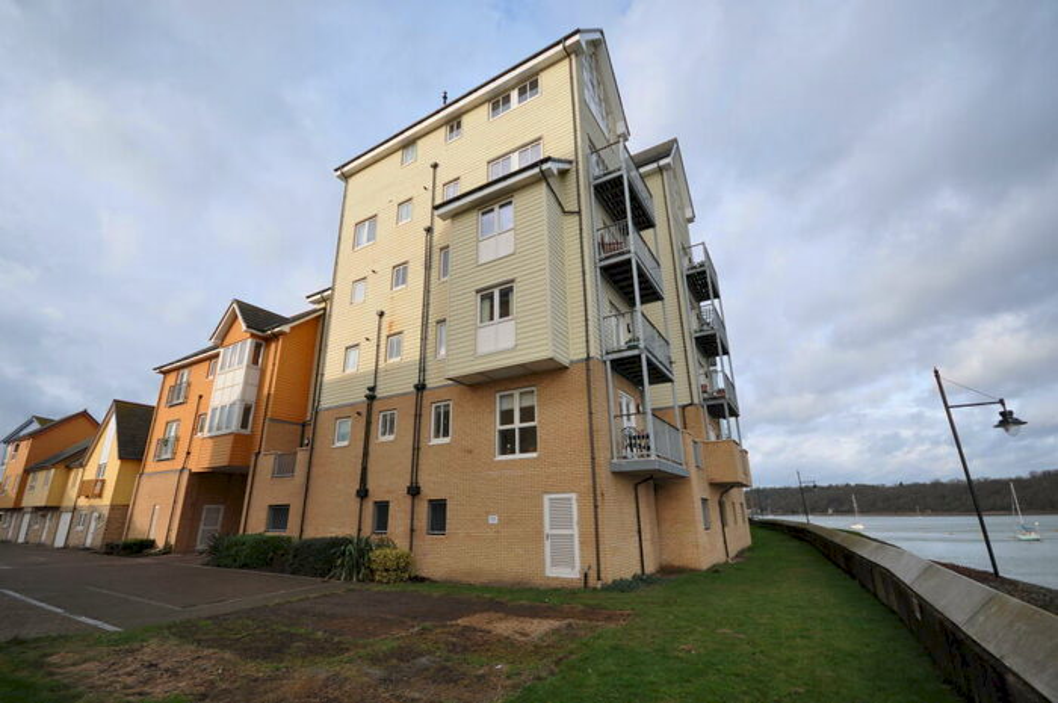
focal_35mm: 15
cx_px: 529
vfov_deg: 77.2
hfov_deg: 100.5
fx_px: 440
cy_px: 352
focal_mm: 10
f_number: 7.1
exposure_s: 1/200
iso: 200
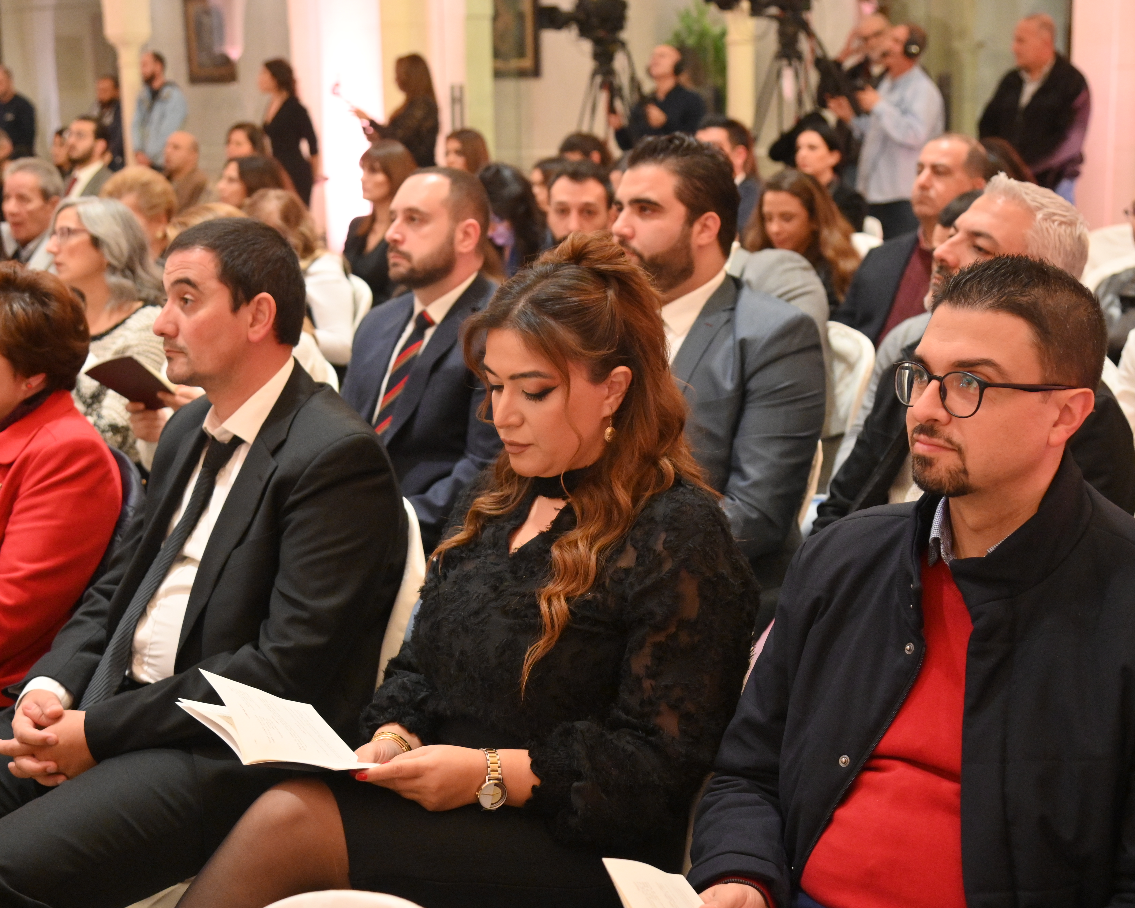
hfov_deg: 34.1
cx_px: 546
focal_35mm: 55
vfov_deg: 27.6
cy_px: 456
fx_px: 1847
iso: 5000
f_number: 4.5
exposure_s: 1/125
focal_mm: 48
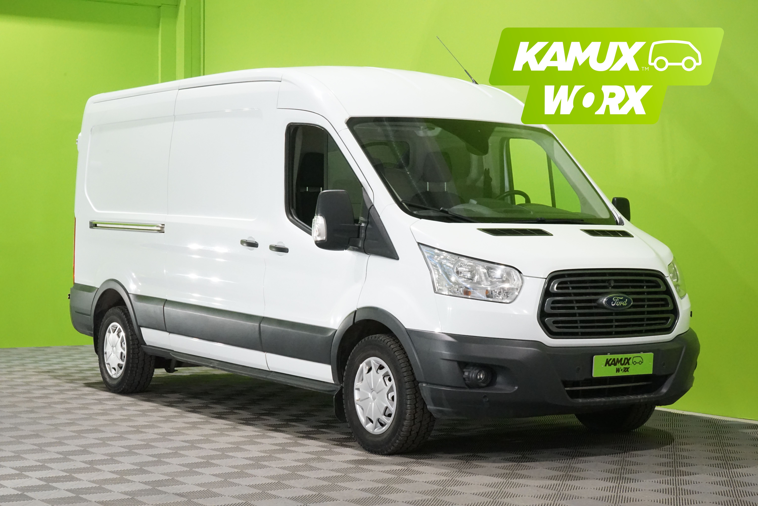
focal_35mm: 65
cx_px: 379
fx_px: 1369
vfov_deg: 20.9
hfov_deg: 31.0
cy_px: 253
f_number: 20
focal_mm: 65
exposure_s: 1/25
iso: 6400
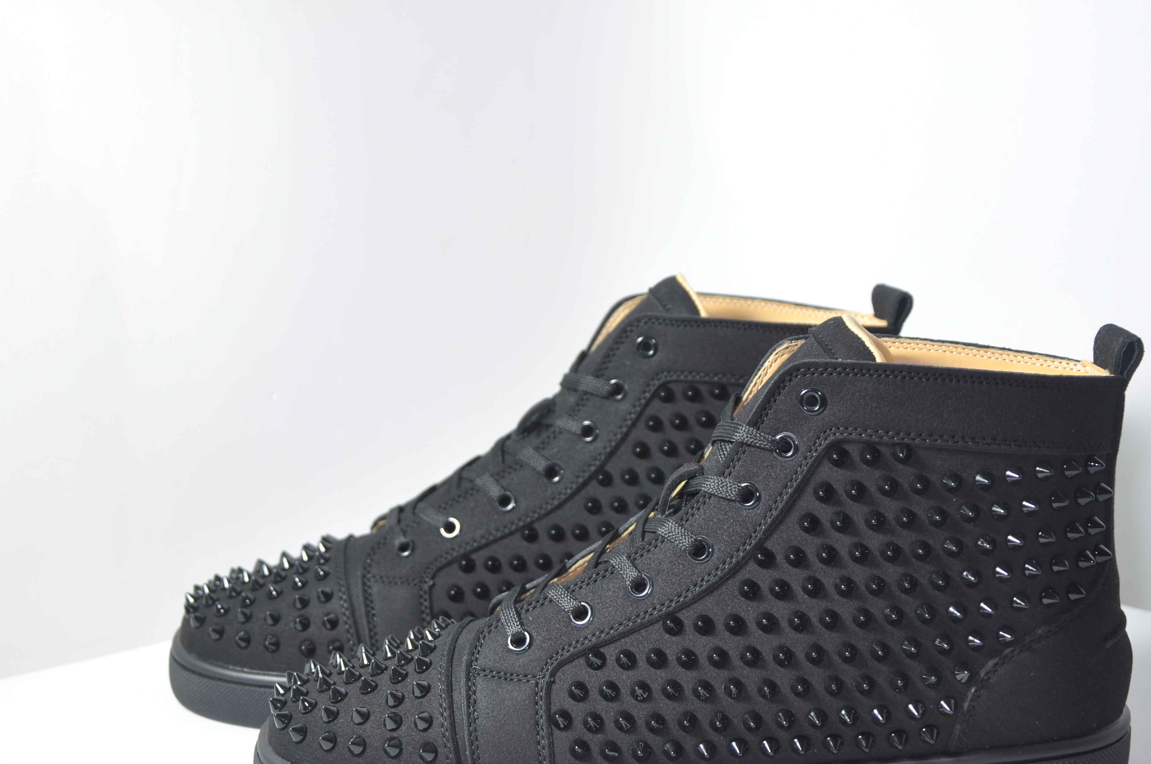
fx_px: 1852
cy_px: 444
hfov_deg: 34.5
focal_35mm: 58
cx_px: 595
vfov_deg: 23.3
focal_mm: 32
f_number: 5
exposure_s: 1/160
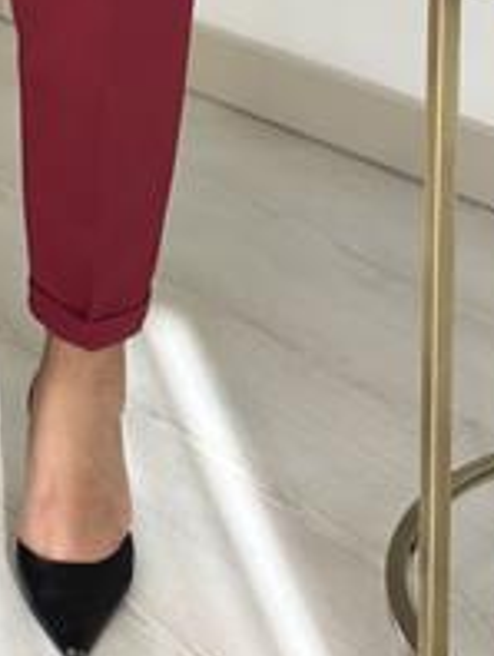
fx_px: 2449
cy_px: -144
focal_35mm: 129
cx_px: -13
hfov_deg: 11.4
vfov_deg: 14.7
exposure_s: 1/354
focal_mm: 6.86
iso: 80
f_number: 1.78
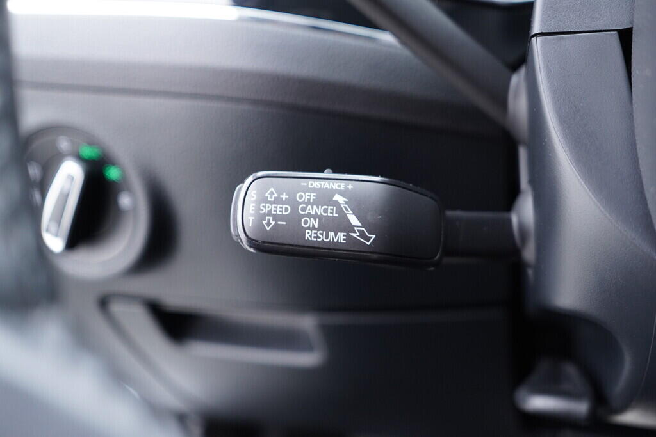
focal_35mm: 36
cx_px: 328
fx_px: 656
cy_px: 218
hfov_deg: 53.1
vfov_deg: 36.9
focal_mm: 24
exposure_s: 1/40
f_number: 2.8
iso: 640
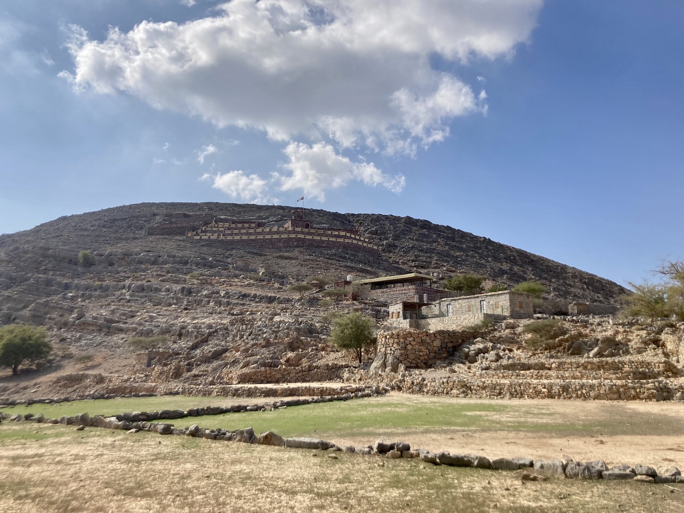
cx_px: 342
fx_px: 553
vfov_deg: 49.7
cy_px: 256
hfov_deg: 63.4
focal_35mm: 28
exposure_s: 1/4367
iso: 25
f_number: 1.8
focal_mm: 3.99
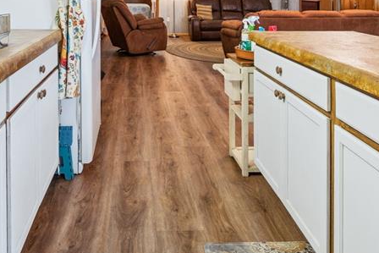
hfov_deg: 57.8
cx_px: 137
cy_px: 54
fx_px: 337
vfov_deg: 39.7
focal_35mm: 32
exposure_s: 1/15
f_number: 8
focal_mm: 14
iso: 400
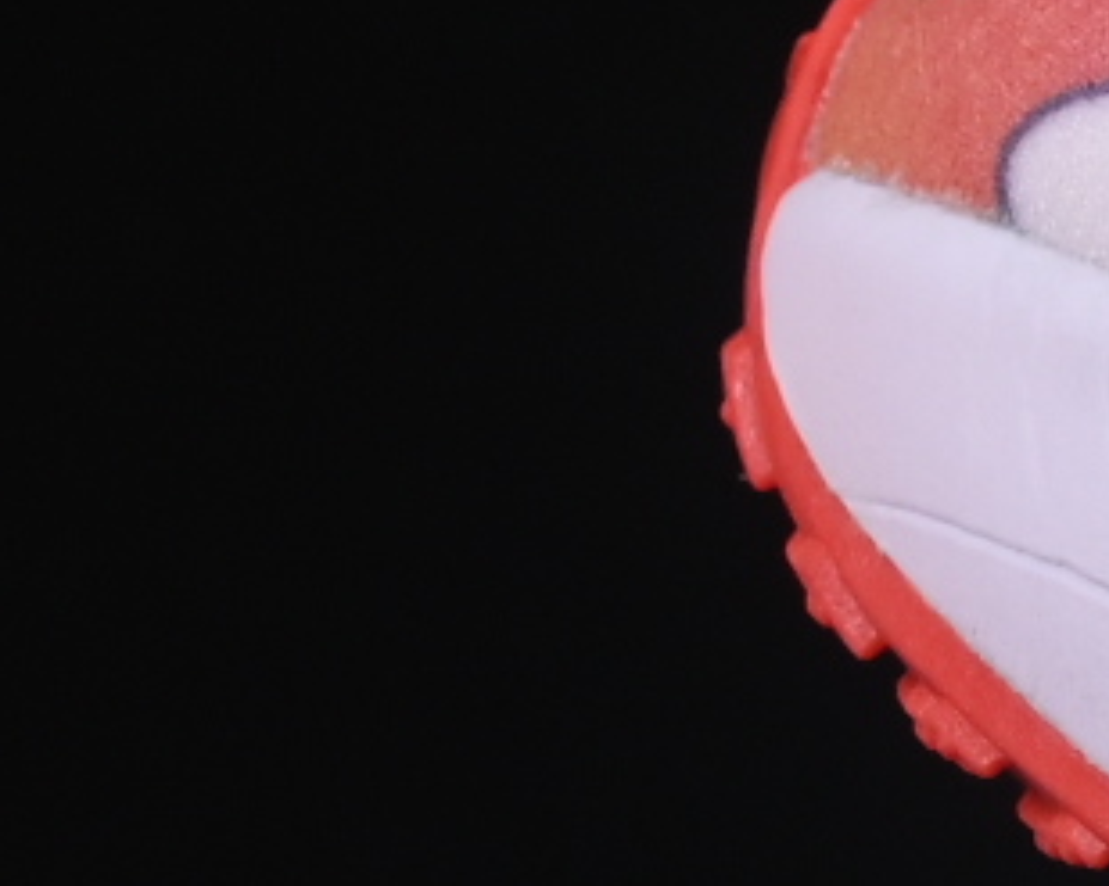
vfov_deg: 2.4
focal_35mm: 634
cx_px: 4131
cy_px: -506
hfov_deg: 3.0
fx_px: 20803
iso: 160
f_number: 8
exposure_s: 1/80
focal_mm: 50
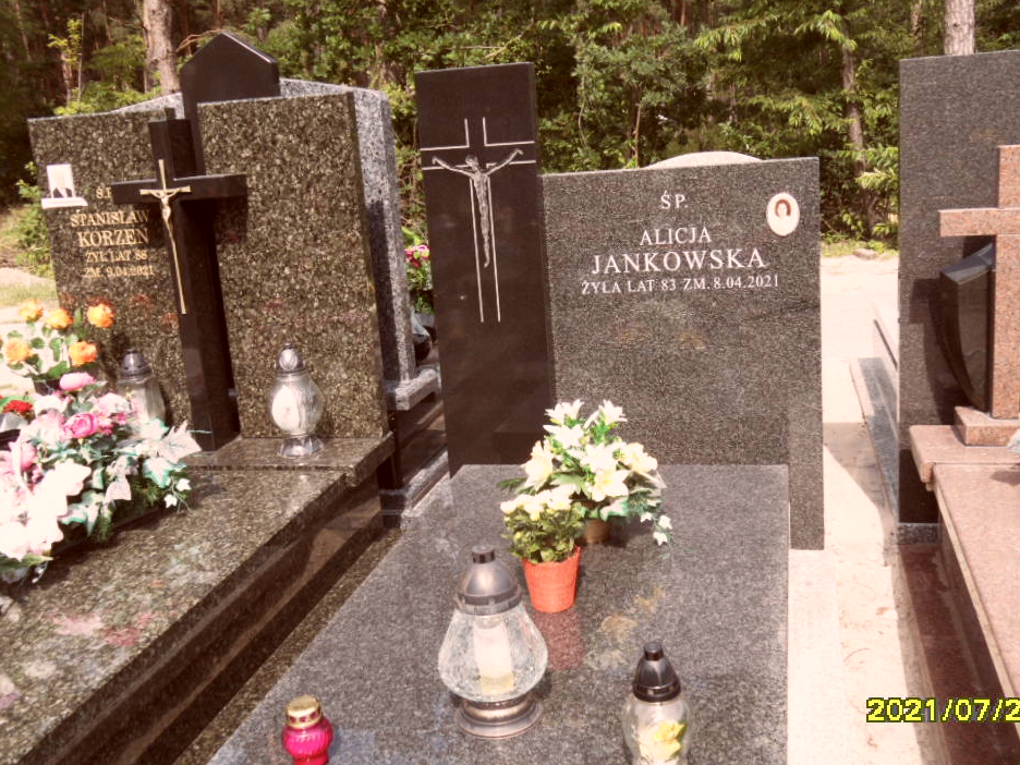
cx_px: 535
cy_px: 378
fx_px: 1031
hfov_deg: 52.6
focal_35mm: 35
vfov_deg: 40.7
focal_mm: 5.3
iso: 80
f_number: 3.4
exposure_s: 1/500
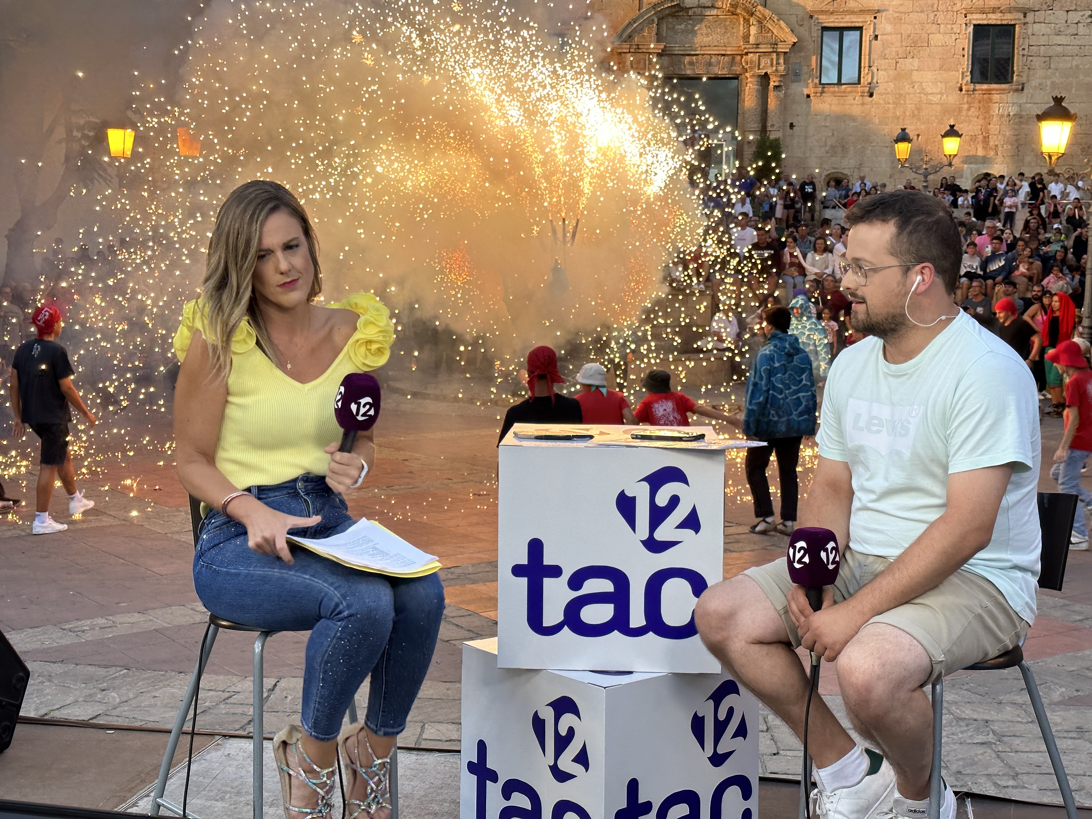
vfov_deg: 30.3
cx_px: 546
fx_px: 1514
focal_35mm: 48
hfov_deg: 39.7
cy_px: 410
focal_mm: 6.86
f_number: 1.78
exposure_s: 1/232
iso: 64
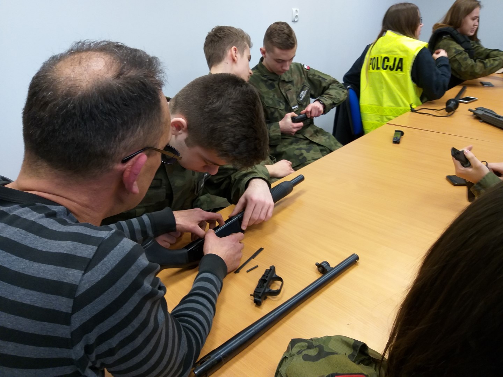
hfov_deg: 67.3
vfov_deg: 53.1
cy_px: 188
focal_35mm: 26
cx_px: 252
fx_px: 378
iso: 80
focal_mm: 3.93
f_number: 1.7
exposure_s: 1/50
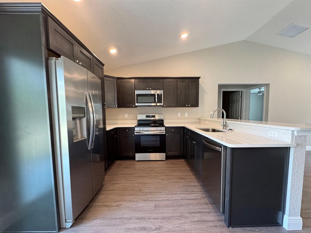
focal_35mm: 15
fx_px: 135
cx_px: 158
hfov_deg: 98.2
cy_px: 124
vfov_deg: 81.6
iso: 200
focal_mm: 2.22
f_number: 2.2
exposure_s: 1/60
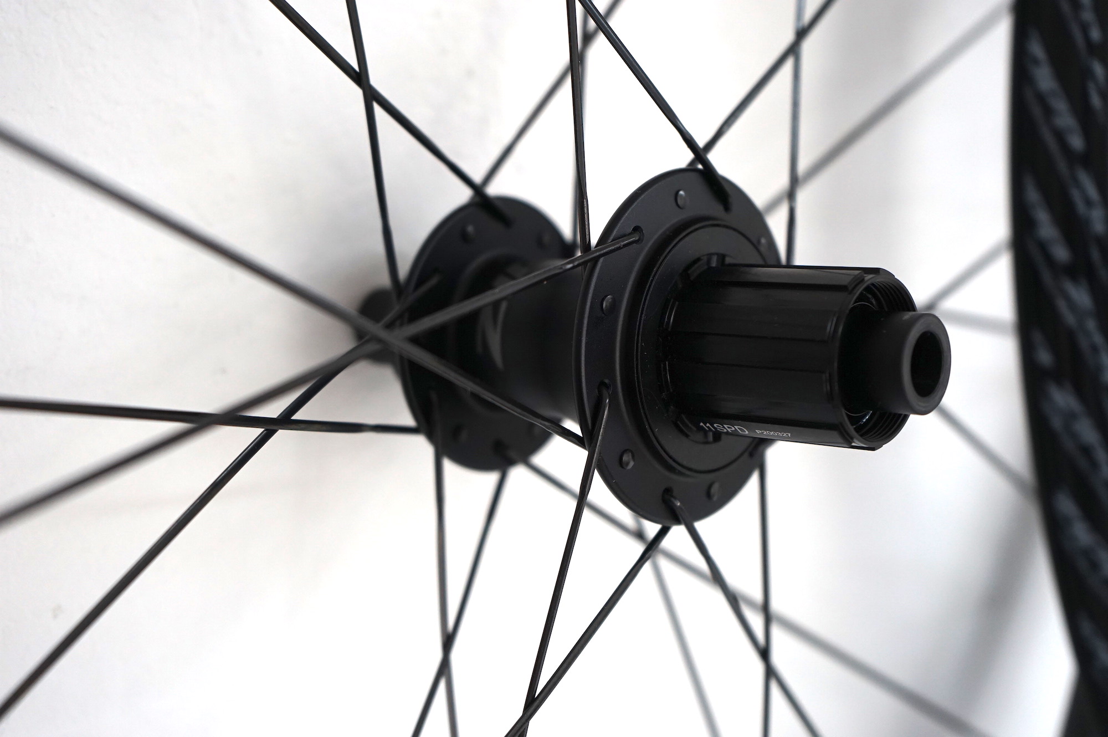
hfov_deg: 39.6
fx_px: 1538
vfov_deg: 26.9
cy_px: 368
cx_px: 554
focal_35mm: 50
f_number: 4.5
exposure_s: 1/60
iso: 800
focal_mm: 50
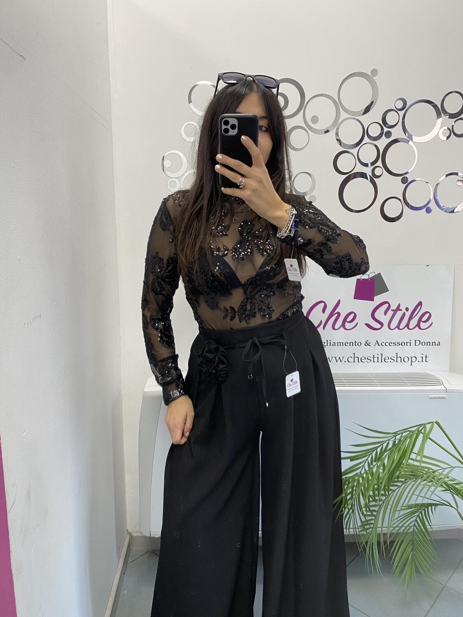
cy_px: 308
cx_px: 232
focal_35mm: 26
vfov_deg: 67.3
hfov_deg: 53.1
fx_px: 464
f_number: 1.8
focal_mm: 4.25
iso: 80
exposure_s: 1/50
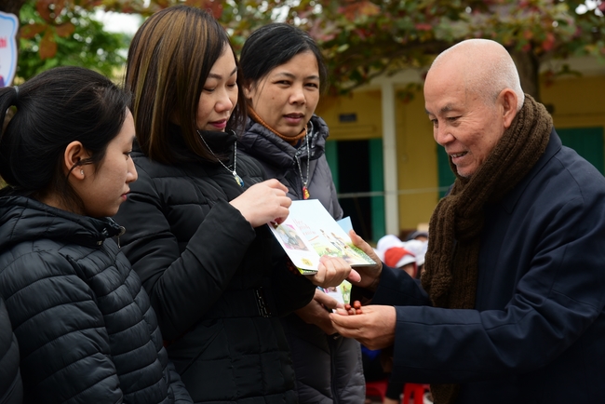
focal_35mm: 75
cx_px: 302
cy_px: 202
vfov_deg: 18.2
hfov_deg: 27.0
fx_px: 1261
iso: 320
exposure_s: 1/100
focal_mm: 75
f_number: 6.3
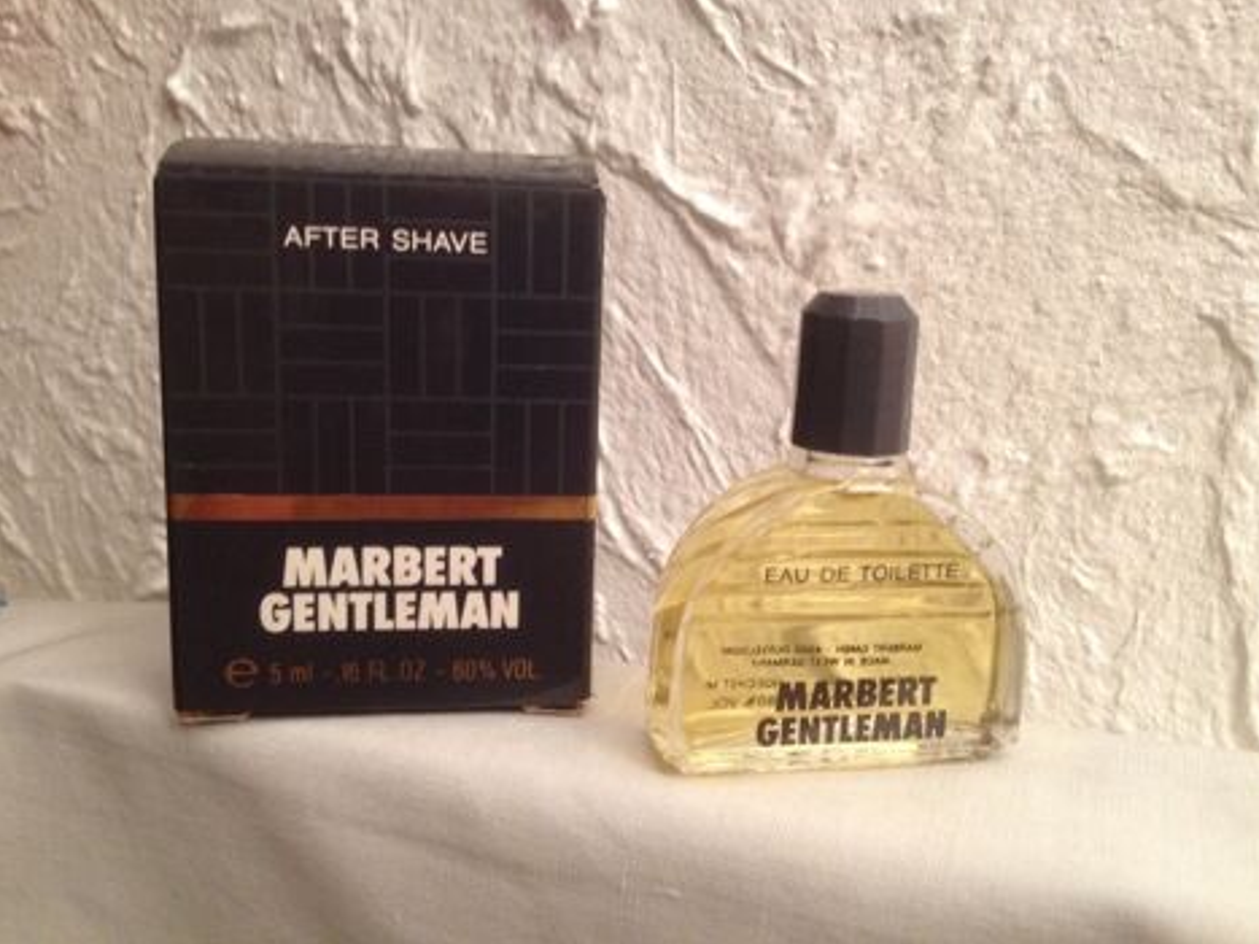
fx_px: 1309
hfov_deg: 51.4
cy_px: 461
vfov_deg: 39.6
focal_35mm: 36
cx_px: 642
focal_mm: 4.28
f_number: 2.4
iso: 160
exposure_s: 1/20
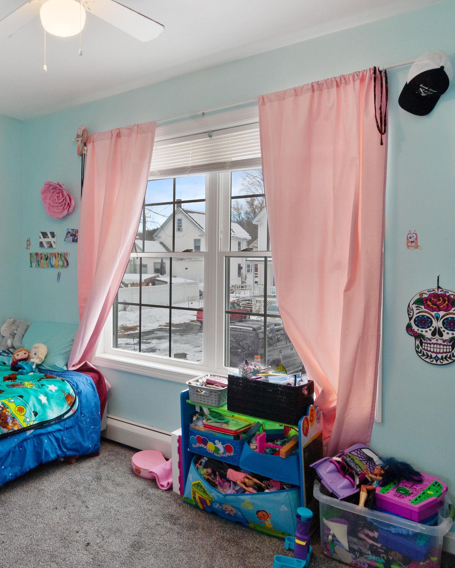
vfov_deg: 66.0
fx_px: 438
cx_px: 120
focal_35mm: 26
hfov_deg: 52.8
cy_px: 277
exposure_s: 1/8
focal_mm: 12
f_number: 10
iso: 200
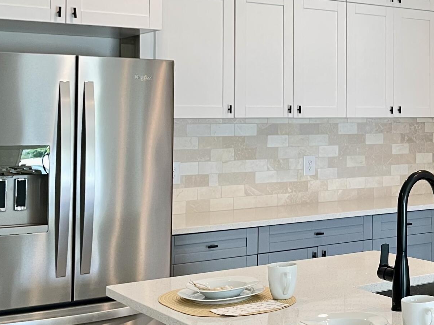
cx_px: 481
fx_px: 815
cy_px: 92
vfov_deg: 22.4
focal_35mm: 65
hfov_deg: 27.2
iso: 80
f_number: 1.6
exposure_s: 1/60
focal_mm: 4.2
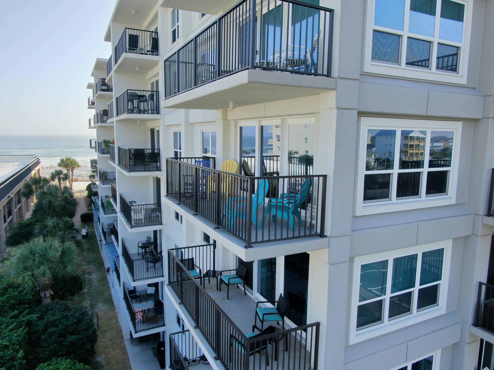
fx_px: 343
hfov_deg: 71.6
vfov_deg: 56.8
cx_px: 247
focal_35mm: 24
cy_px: 185
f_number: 2.8
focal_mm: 4.39
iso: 100
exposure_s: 1/500
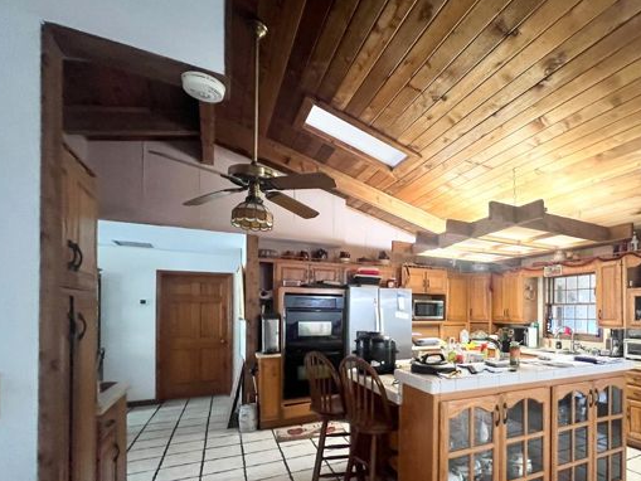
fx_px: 333
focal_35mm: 18
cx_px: 433
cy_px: 308
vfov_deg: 70.1
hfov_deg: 84.4
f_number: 1.8
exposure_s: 1/60
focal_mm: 1.57
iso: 640
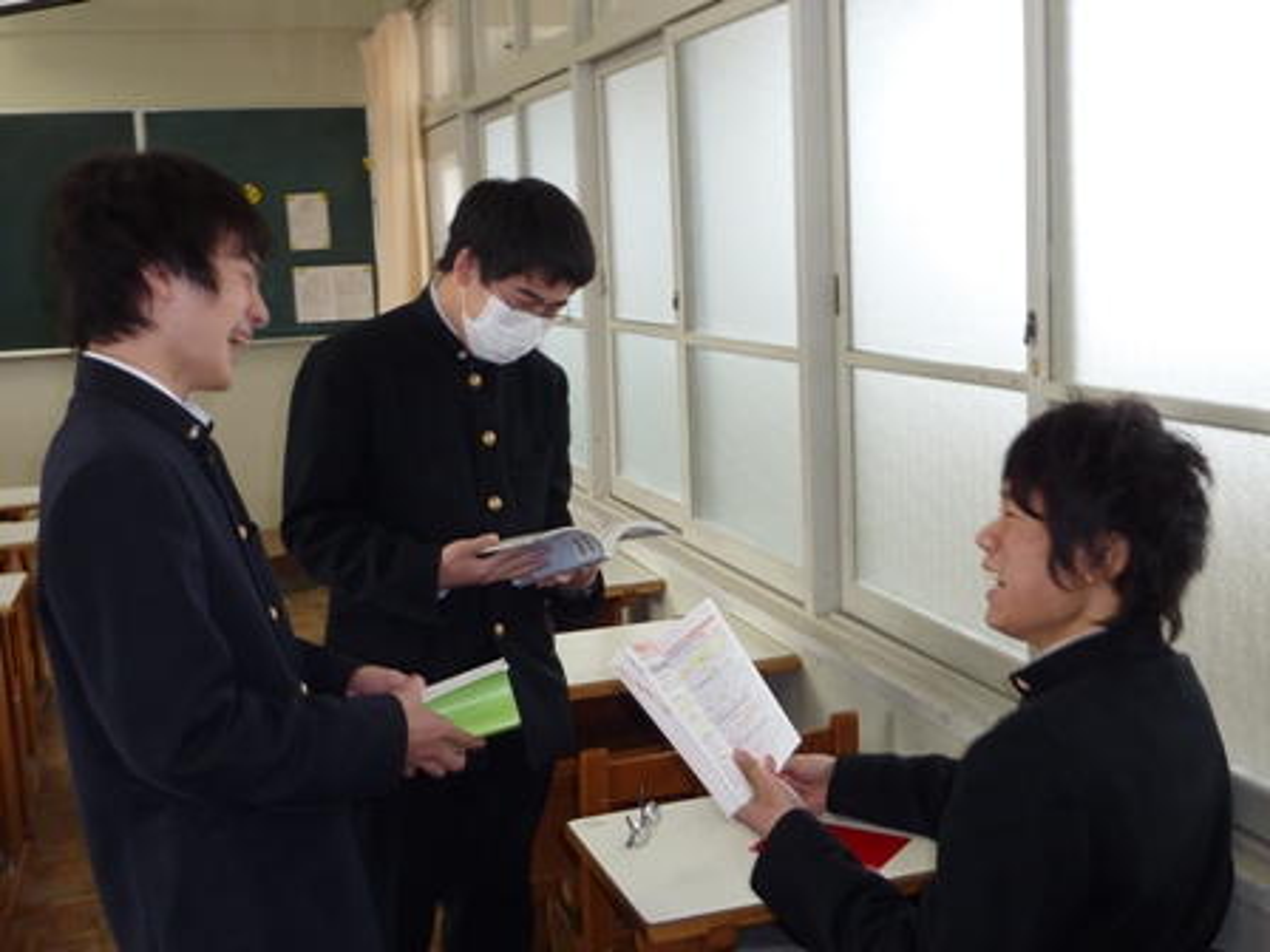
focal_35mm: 41
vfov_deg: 35.1
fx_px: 1504
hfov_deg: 45.8
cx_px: 635
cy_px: 476
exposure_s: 1/30
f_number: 3.4
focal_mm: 4.7
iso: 100
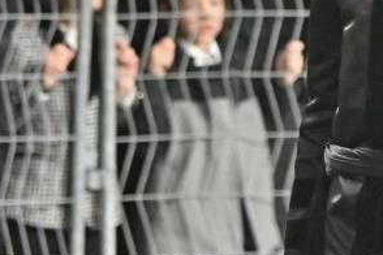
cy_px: -168
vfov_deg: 2.3
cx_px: 529
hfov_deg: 3.4
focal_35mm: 607
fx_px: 6457
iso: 2000
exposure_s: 1/320
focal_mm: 116
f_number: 2.8
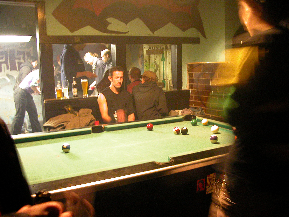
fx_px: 292
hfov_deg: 52.6
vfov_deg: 40.7
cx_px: 144
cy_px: 108
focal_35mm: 35
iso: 400
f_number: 2.8
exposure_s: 1/3
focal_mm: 8.9
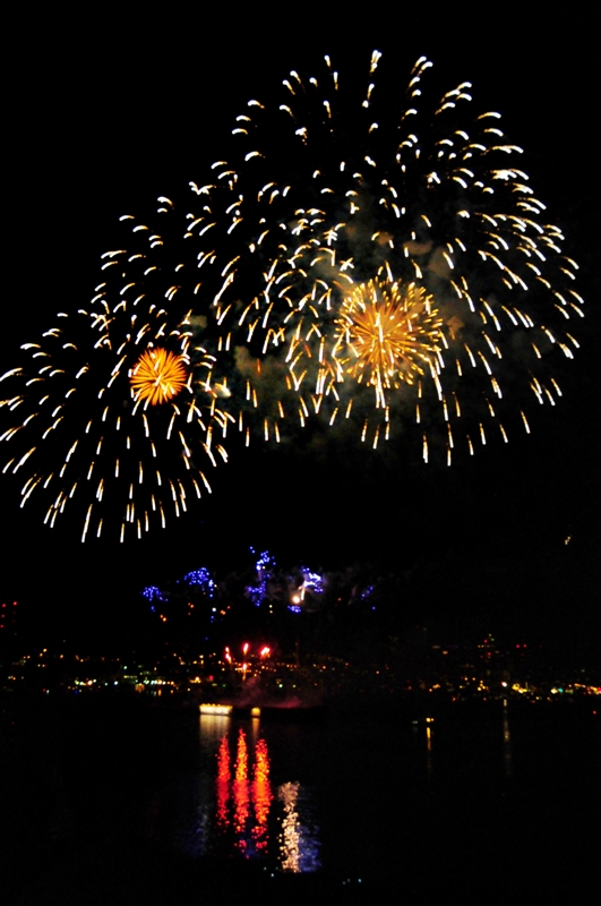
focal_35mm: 33
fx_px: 829
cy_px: 453
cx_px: 300
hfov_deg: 39.9
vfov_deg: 57.3
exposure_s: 1/40
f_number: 5
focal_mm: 22
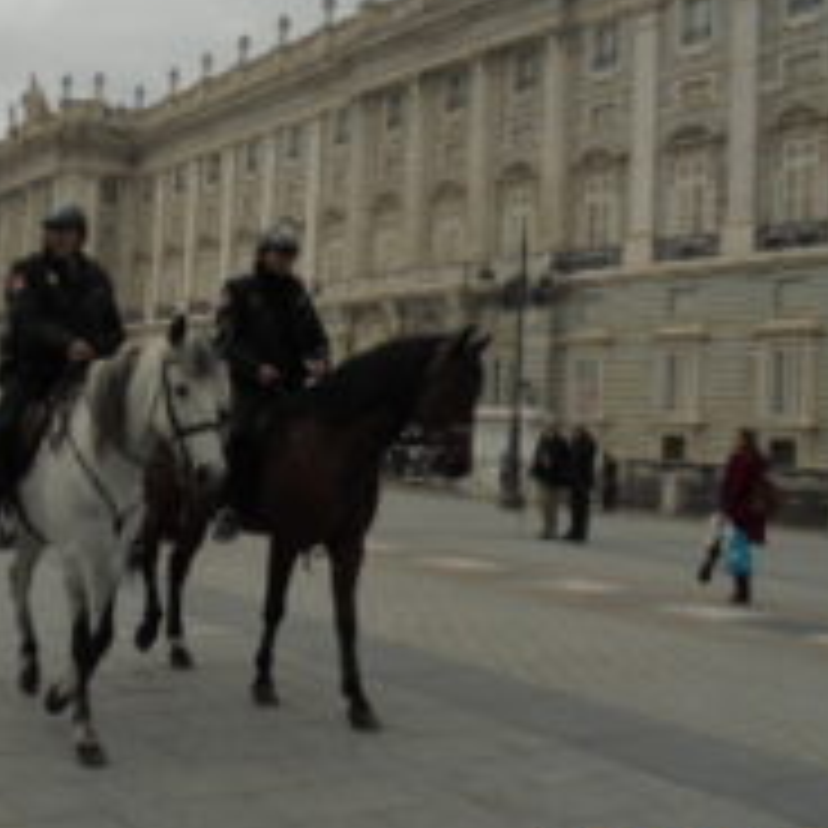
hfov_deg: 36.5
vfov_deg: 37.5
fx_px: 1218
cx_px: 189
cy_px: 392
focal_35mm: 45
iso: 100
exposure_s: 1/1250
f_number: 3.5
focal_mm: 4.6
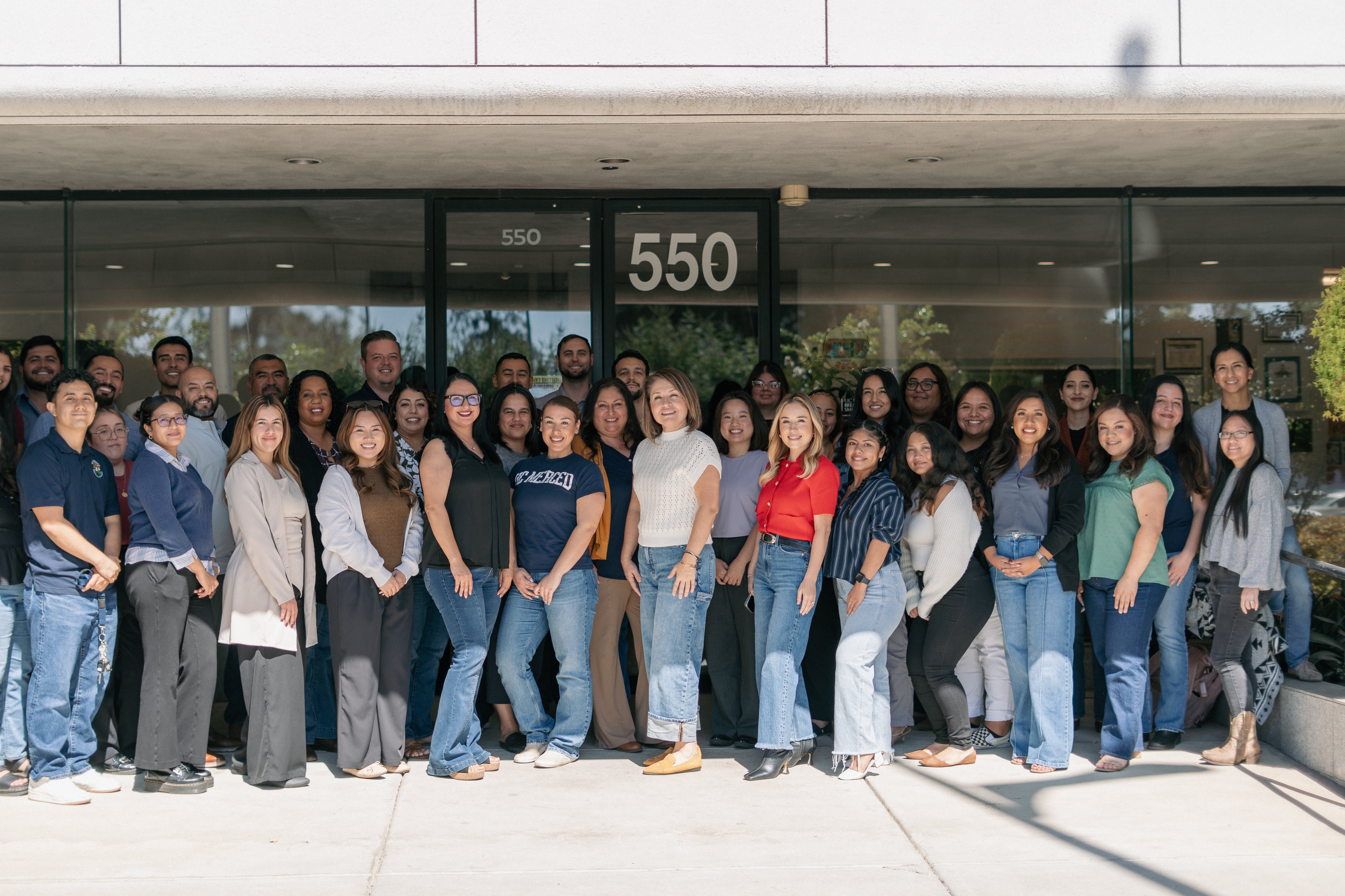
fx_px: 2129
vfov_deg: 23.8
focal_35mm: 57
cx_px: 602
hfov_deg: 35.0
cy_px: 451
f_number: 1.8
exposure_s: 1/1250
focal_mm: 50
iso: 50
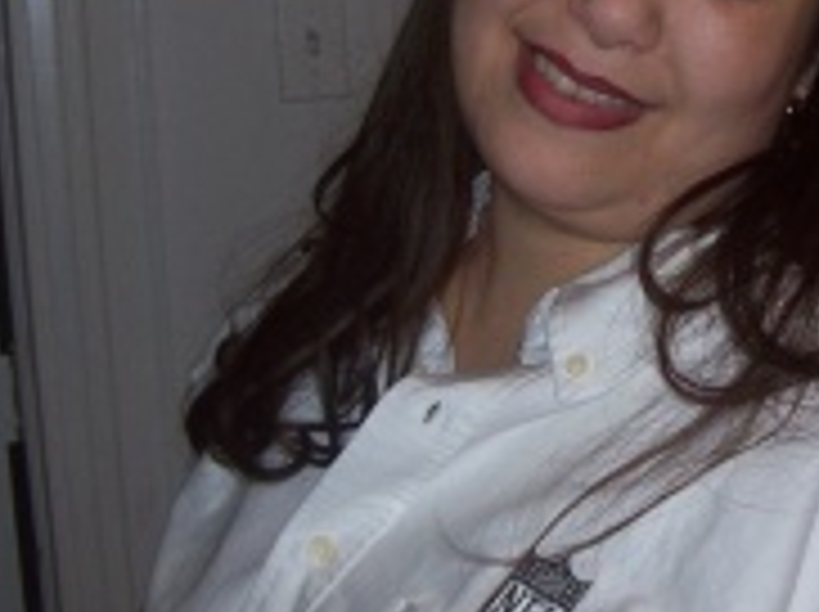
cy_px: 263
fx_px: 2103
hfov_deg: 21.6
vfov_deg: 16.6
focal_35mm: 89
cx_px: 716
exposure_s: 1/64
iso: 80
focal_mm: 6
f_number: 2.7
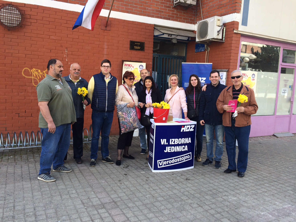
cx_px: 148
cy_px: 111
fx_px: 248
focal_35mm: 29
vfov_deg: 48.2
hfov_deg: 61.7
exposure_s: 1/308
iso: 32
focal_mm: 4.15
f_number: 2.2
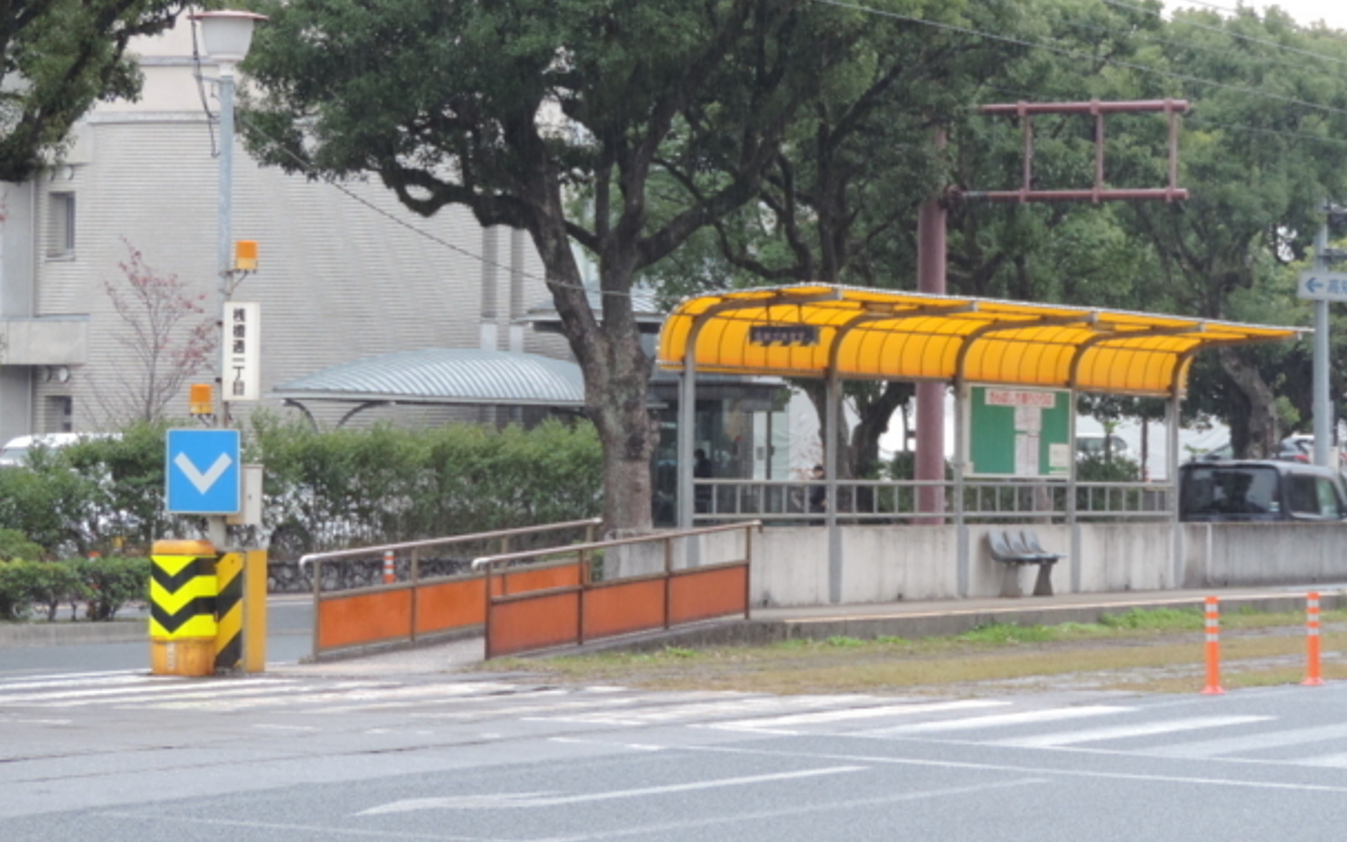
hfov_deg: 14.9
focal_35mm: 140
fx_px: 5140
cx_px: 791
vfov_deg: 9.4
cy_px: 307
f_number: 4.1
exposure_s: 1/100
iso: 200
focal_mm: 17.8
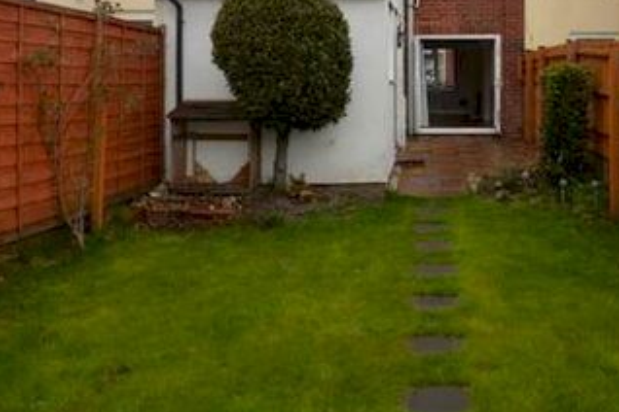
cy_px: 74
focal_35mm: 44
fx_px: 756
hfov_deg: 43.7
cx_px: 424
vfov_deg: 29.7
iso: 100
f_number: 6.3
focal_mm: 20
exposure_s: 1/160
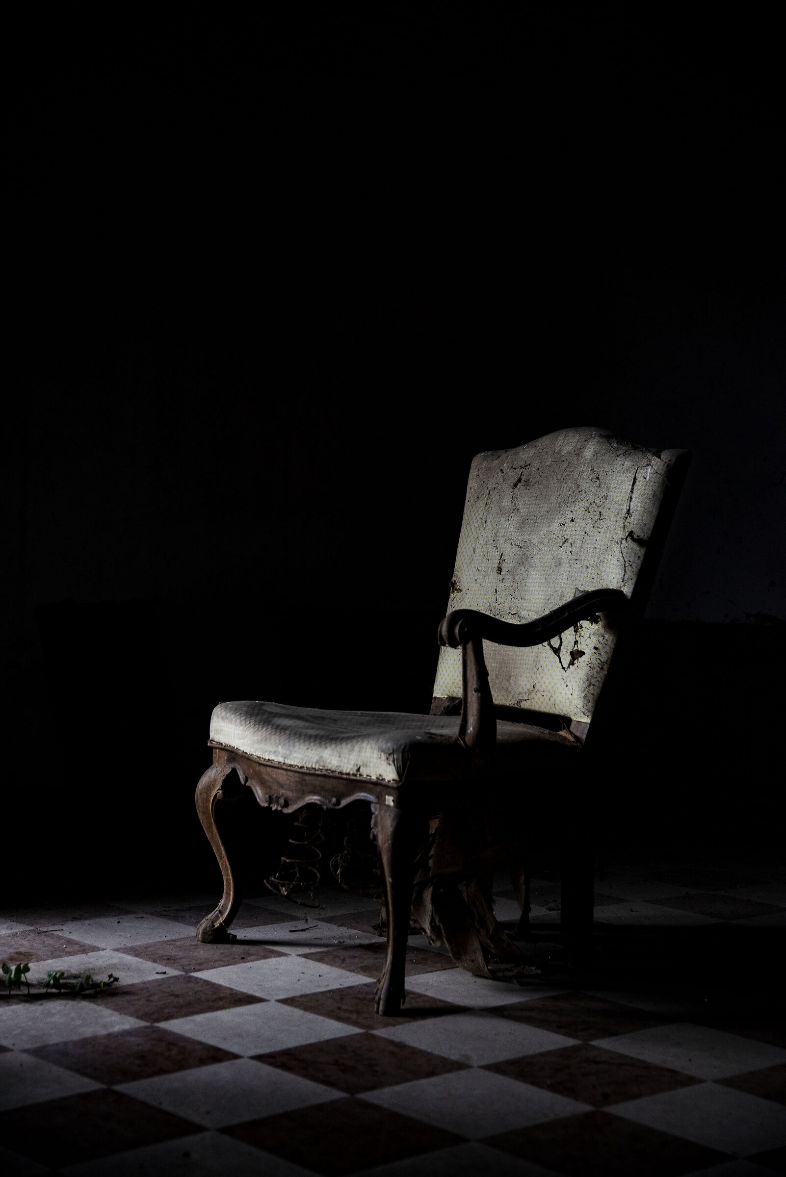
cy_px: 588
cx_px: 393
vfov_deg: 32.4
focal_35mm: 62
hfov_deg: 21.9
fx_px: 2029
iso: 1600
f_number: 4.5
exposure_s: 1/320
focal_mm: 62
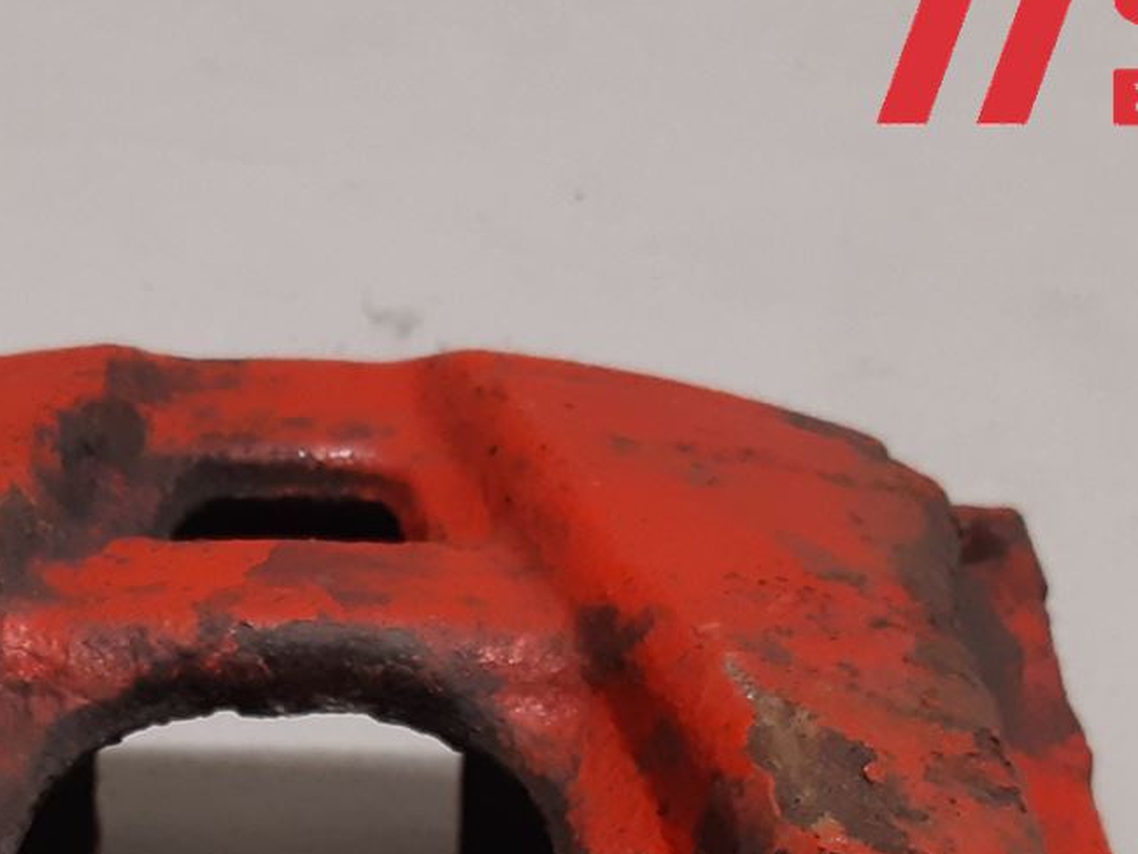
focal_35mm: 82
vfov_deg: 16.8
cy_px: 1175
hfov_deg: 23.3
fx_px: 2696
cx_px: 158
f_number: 1.7
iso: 160
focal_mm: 3.93
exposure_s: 1/50
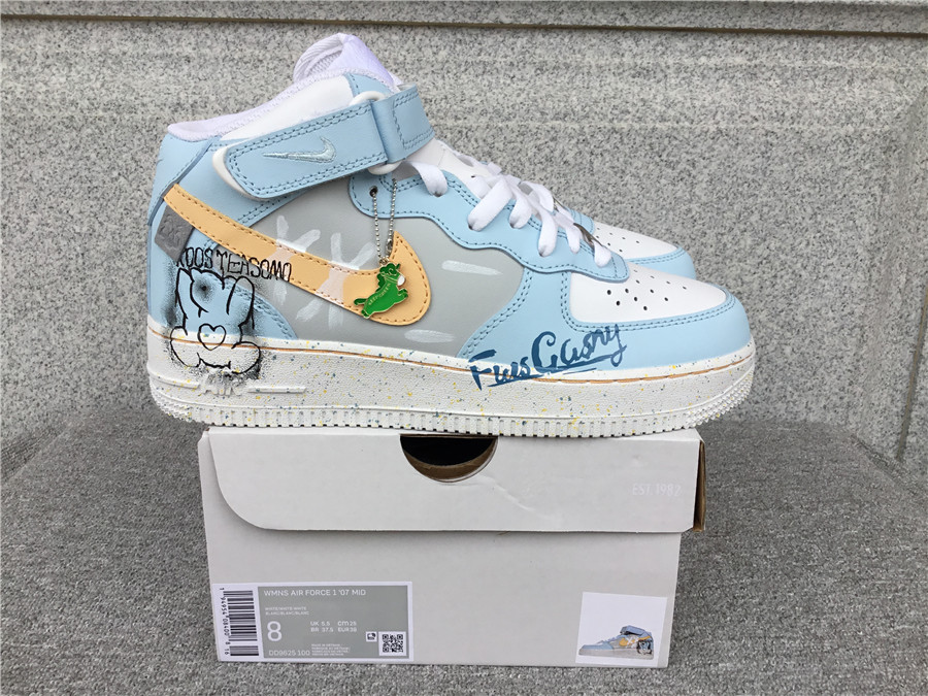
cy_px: 348
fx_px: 831
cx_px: 464
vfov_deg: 45.4
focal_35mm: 31
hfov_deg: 58.4
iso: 25
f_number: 2.4
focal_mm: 3.3
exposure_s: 1/212
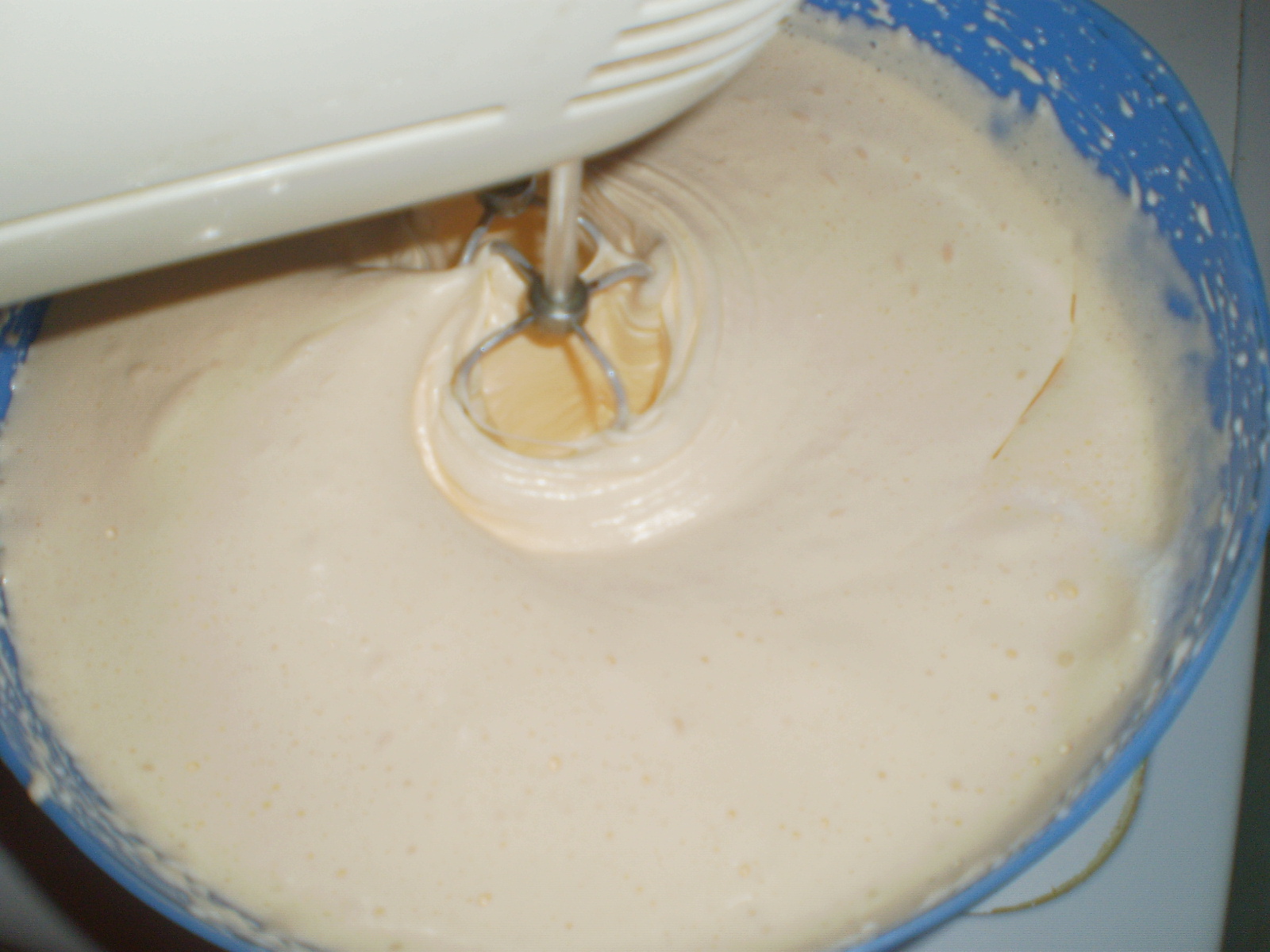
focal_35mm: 36
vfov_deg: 39.7
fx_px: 1321
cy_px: 476
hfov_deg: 51.4
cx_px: 635
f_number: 3.1
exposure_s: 1/30
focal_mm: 6.3
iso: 125
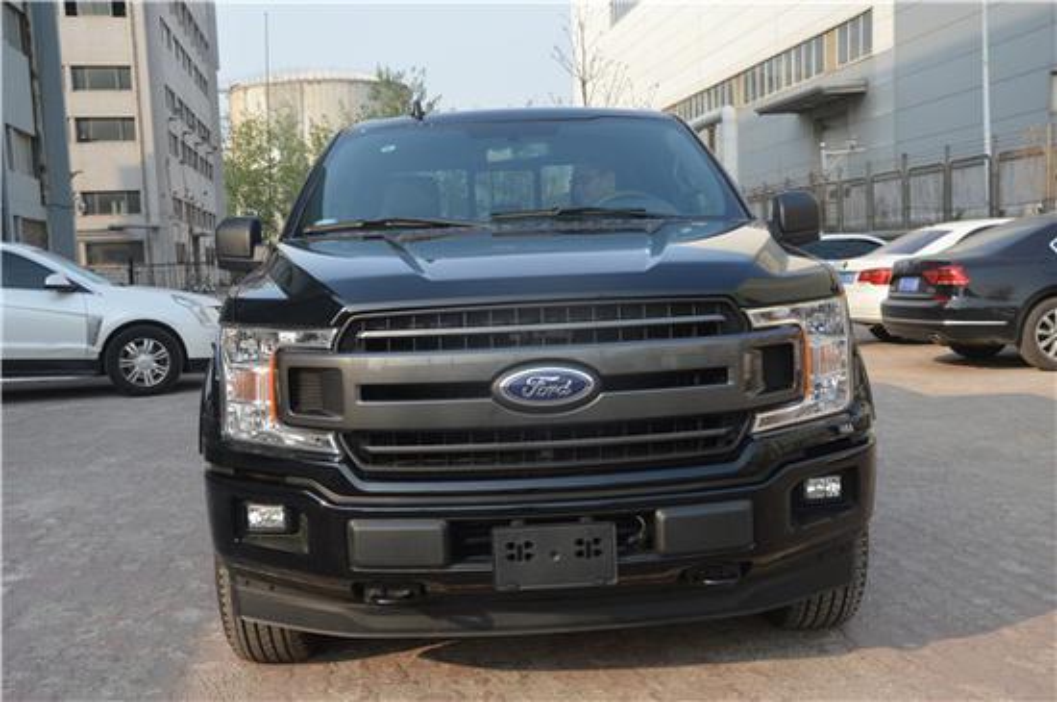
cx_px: 528
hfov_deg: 49.6
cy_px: 351
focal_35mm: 39
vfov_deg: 34.1
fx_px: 1143
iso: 100
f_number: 5.6
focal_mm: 26
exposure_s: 1/125
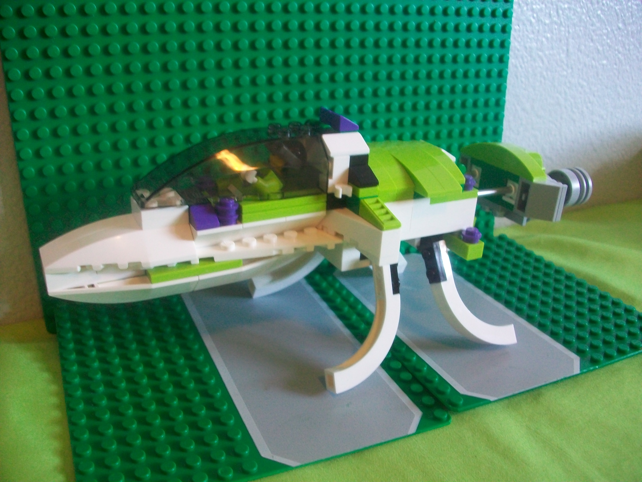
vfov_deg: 44.2
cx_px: 321
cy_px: 241
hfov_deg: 56.8
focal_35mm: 32
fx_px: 593
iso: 160
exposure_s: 1/10
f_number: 2.8
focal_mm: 5.7
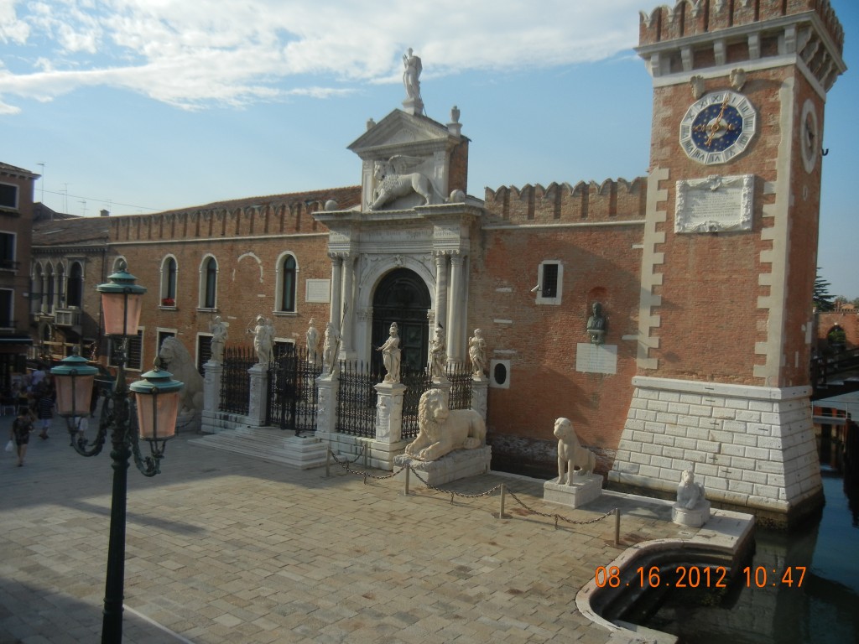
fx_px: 744
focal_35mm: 30
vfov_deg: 46.8
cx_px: 430
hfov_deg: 60.0
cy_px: 322
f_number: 7
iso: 160
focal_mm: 5.4
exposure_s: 1/427
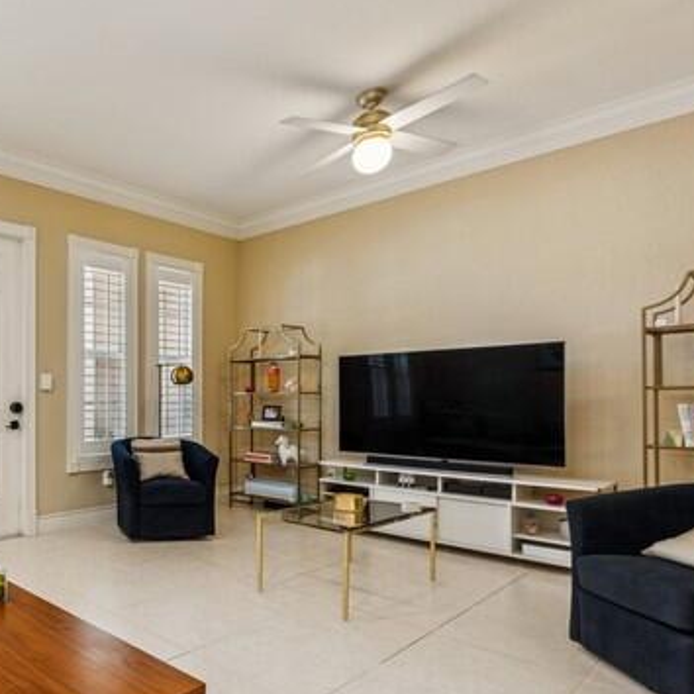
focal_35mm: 23
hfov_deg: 57.4
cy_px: 357
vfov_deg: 67.2
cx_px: 65
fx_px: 522
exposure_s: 1/4
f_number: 8
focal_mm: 12
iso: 100
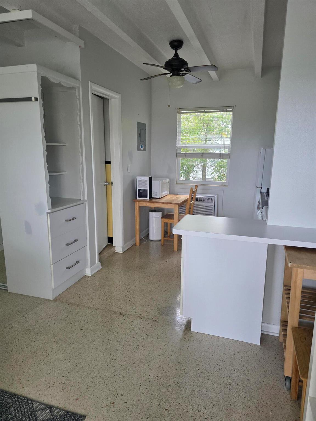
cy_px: 210
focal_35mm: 23
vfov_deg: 73.9
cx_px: 158
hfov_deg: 58.9
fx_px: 280
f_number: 1.7
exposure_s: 1/180
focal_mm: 6.3
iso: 200
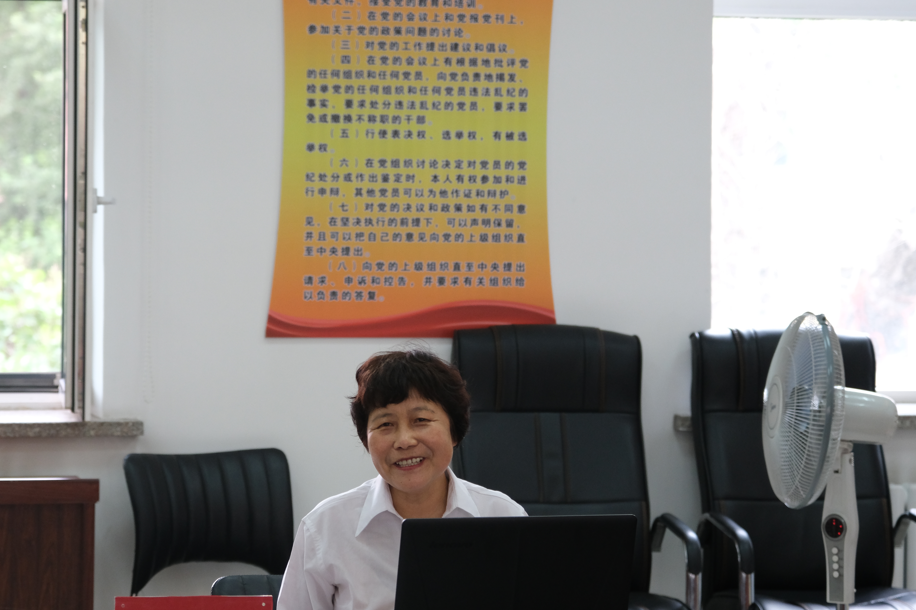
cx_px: 386
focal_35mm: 126
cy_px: 343
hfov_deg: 16.3
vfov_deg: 10.9
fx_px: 3206
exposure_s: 1/105
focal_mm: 69.8
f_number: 4
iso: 1250
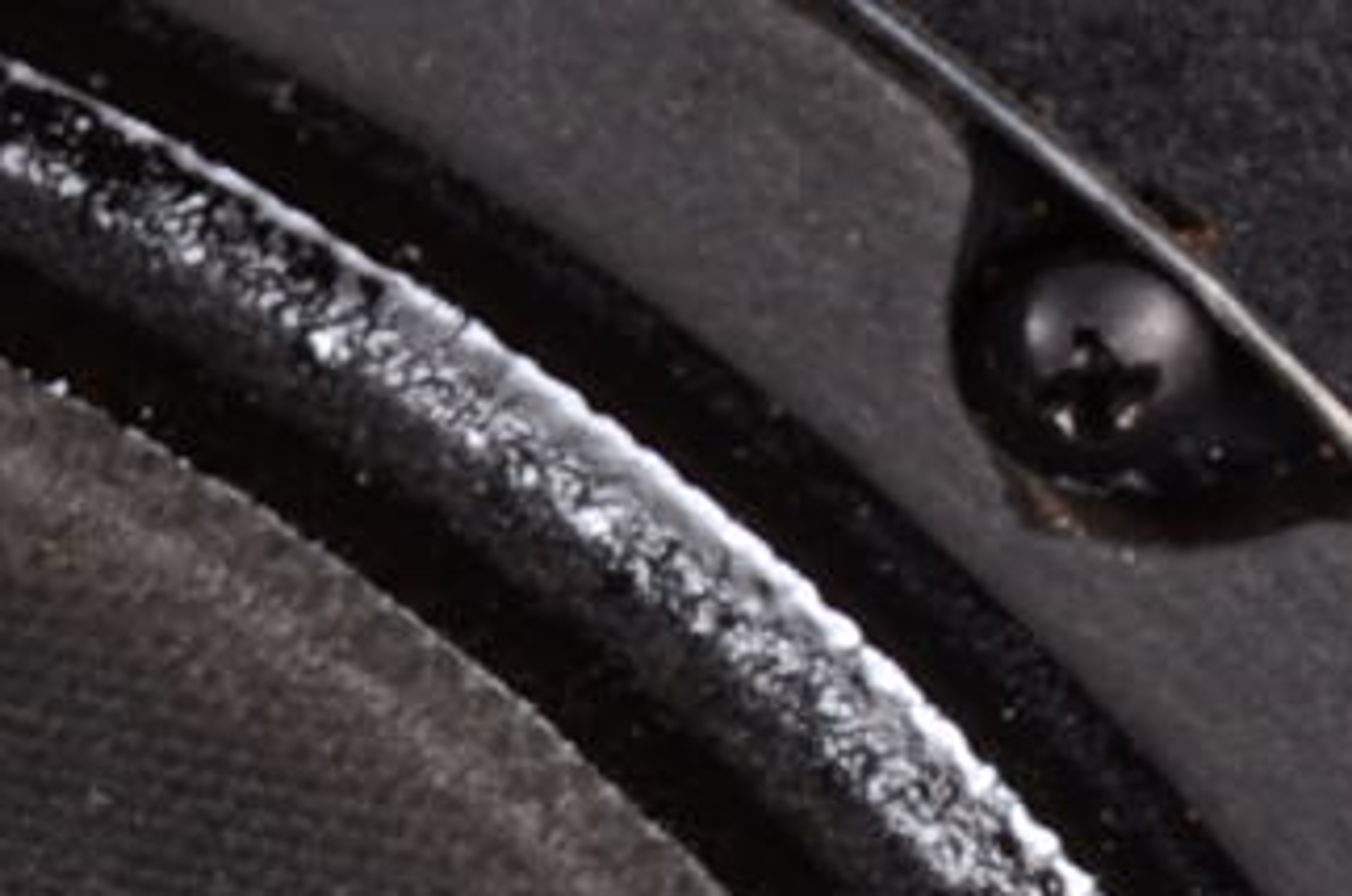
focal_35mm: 755
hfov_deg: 2.7
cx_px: -1478
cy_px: 2713
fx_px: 28298
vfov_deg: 1.8
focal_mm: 66
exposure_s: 1/100
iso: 160
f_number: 13
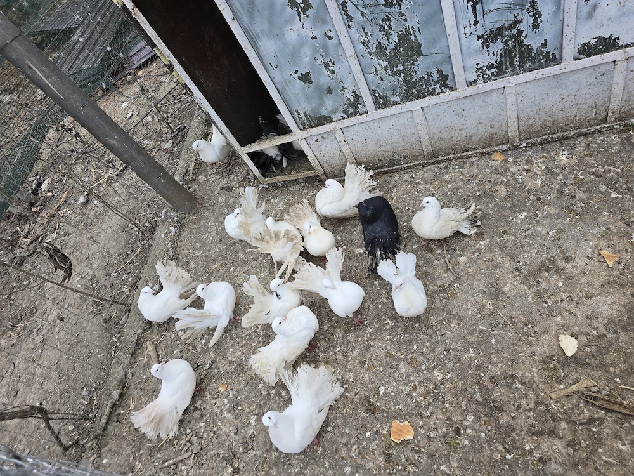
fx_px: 421
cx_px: 317
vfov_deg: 58.9
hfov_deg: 73.9
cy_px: 238
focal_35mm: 23
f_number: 1.7
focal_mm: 6.3
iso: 50
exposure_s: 1/180
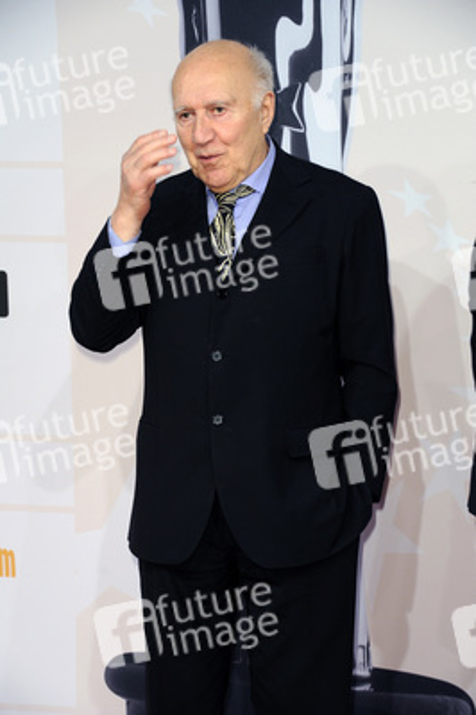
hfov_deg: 14.8
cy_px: 358
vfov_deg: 22.2
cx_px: 238
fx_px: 1828
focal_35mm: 92
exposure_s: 1/160
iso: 1000
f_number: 5.6
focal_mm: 92
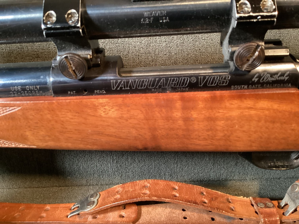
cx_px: 150
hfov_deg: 58.3
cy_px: 112
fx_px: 268
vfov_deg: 45.4
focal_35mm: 31
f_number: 2.4
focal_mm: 3.3
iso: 400
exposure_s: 1/30
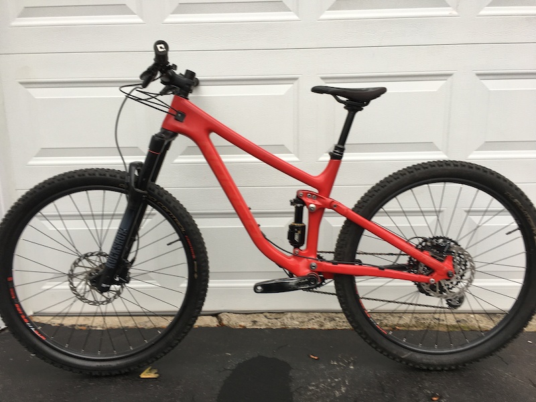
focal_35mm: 29
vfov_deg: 48.2
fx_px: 449
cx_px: 268
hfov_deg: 61.7
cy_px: 201
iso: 32
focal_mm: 4.15
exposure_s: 1/60
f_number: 2.2
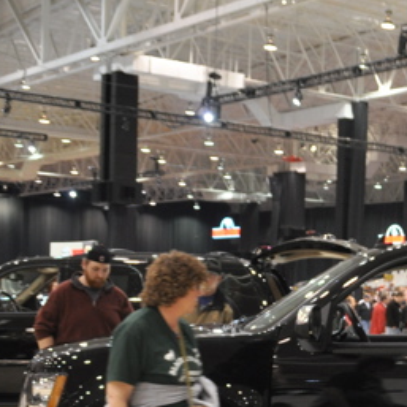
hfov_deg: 17.7
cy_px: 367
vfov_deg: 18.3
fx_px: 1240
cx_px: 497
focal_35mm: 93
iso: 800
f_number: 5.6
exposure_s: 1/50
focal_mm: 25
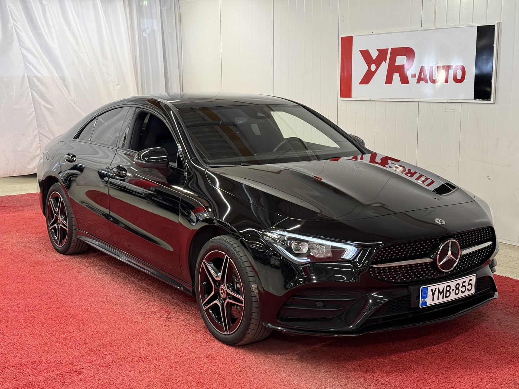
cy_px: 194
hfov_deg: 39.7
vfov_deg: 30.3
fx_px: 720
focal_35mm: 48
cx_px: 260
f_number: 1.78
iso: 250
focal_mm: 6.76
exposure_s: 1/74
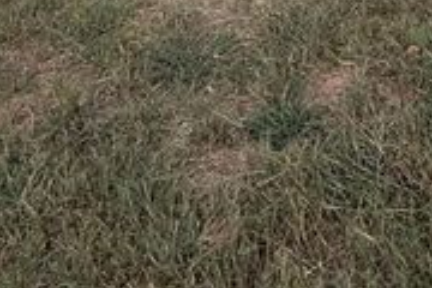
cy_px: -366
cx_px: 314
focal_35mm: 54
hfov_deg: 36.2
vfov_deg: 15.8
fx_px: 648
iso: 50
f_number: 2.2
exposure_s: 1/313
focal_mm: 2.22
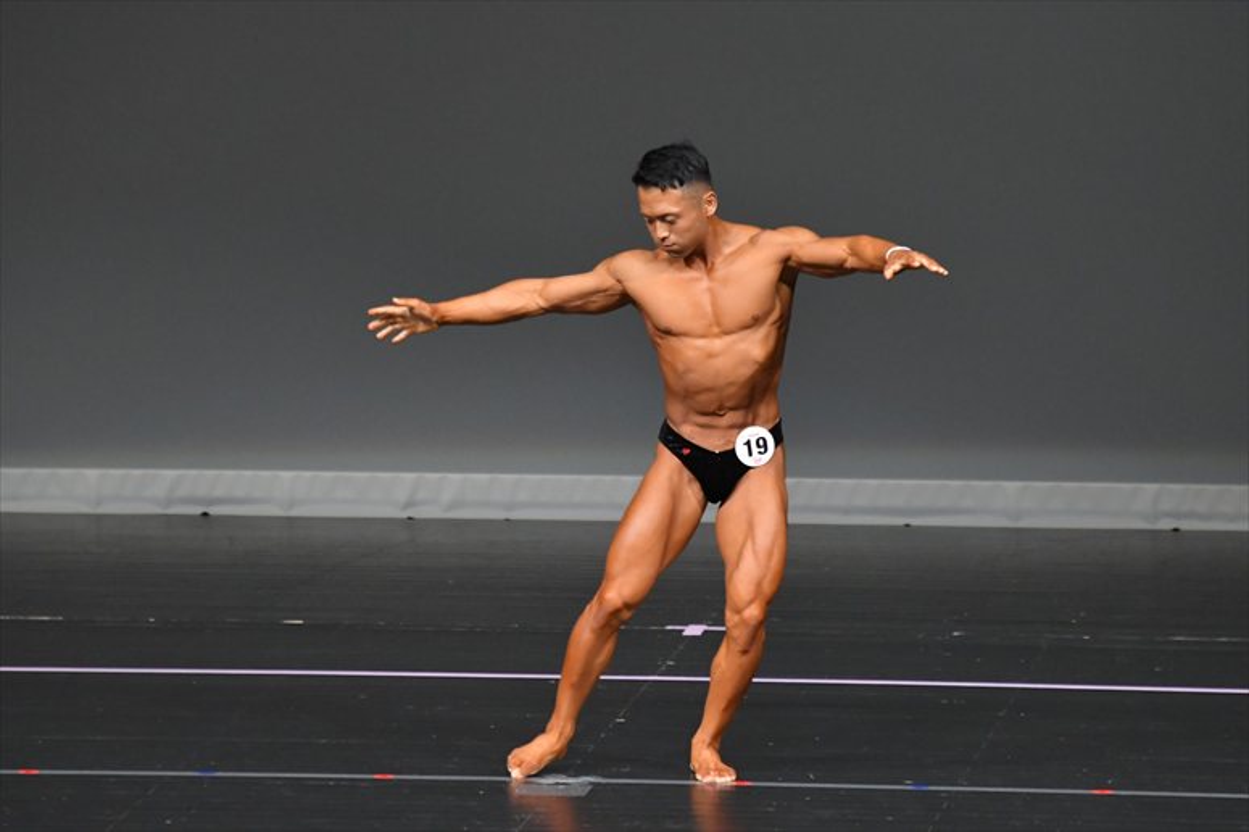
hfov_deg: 6.5
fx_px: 10924
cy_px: 416
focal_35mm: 315
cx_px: 624
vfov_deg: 4.4
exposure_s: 1/400
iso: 4000
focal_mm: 210
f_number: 5.6
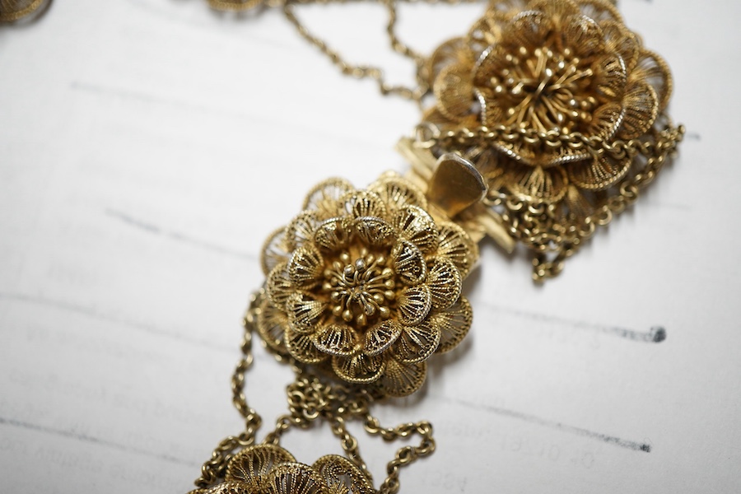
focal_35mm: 45
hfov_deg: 43.6
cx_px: 370
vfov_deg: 29.9
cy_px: 247
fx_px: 926
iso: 1000
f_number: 5
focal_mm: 30
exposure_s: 1/125
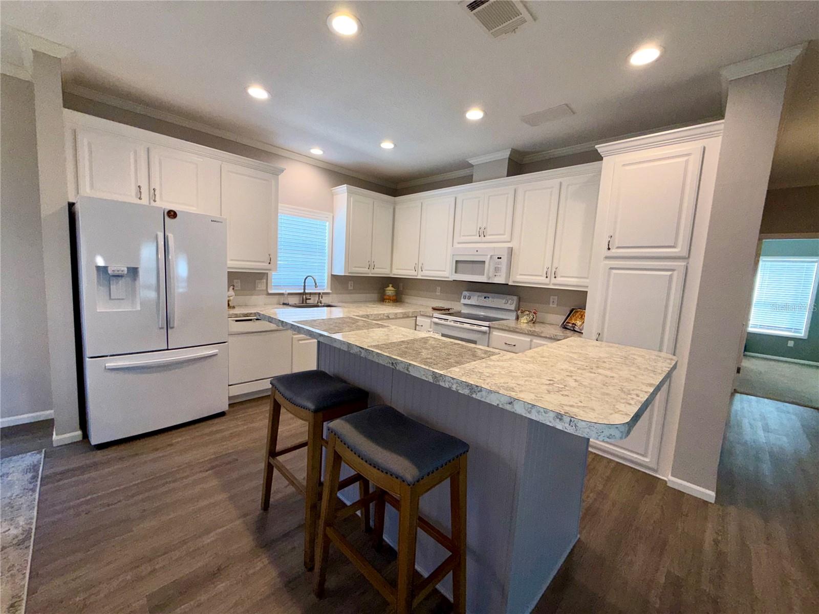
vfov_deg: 85.7
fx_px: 331
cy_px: 307
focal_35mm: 14
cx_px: 410
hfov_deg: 102.1
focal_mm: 2.22
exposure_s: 1/122
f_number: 2.2
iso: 50
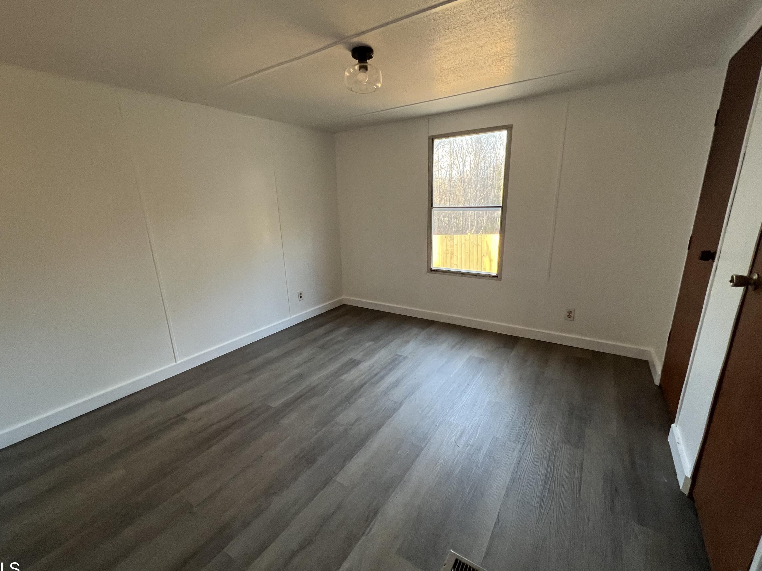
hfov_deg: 102.1
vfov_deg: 85.7
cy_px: 290
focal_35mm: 14
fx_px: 308
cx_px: 382
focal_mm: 1.57
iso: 250
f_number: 1.8
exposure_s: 1/63
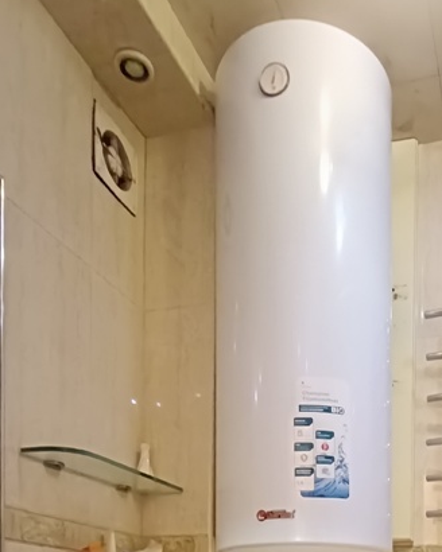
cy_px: 627
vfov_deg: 37.8
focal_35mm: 39
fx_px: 638
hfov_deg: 36.9
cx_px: 354
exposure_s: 1/20
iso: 2464
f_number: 2.2
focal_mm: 1.66
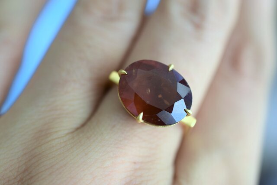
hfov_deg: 33.4
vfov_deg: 22.6
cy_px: 92
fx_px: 462
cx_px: 138
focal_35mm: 60
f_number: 4.5
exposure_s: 1/80
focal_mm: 40
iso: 400
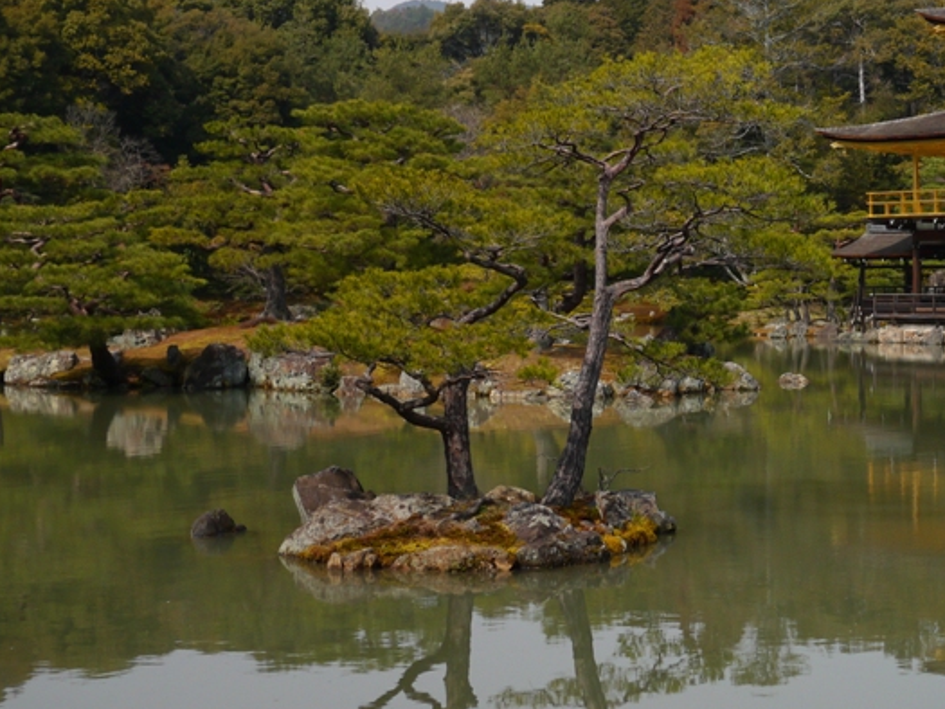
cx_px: 844
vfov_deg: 18.9
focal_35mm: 78
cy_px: 337
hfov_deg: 24.3
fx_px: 2130
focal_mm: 20
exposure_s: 1/2500
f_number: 2.8
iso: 160
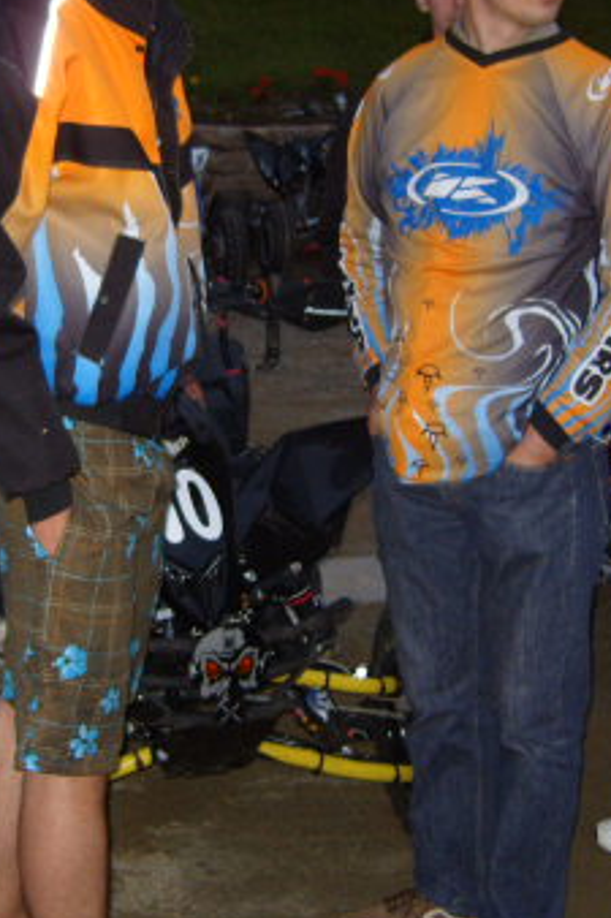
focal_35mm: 69
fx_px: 1758
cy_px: 413
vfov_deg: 29.2
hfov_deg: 19.6
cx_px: 174
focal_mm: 7.4
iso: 138
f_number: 2.8
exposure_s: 1/30
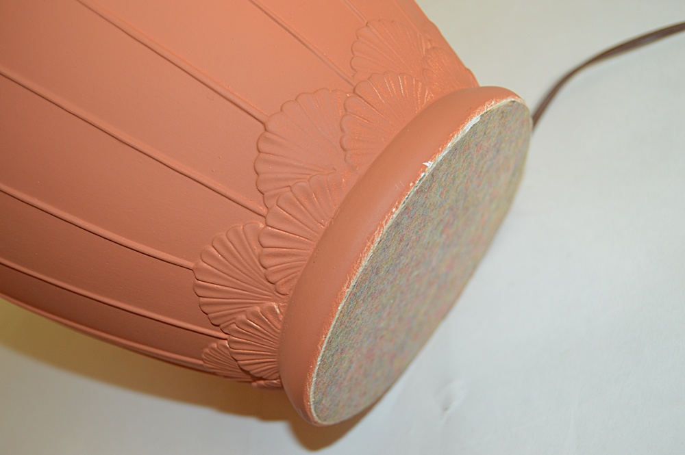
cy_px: 228
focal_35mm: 39
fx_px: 741
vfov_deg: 34.2
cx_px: 342
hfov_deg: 49.6
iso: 400
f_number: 4
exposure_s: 1/80
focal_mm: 26
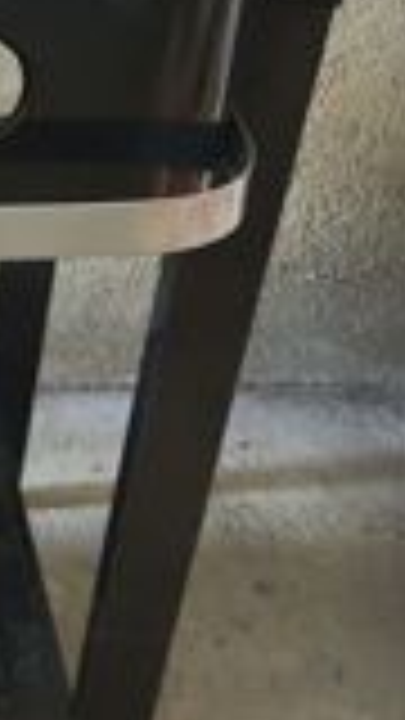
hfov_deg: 12.6
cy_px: 202
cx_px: -378
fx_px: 1623
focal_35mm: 85
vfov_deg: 24.8
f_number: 1.7
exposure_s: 1/10
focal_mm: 4.32
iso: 640
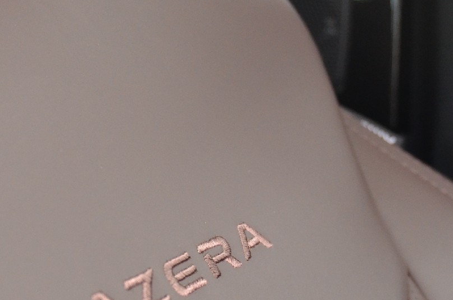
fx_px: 1520
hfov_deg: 16.9
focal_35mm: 121
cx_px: 117
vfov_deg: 11.3
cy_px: 192
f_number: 3.8
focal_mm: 26
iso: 800
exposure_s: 1/500
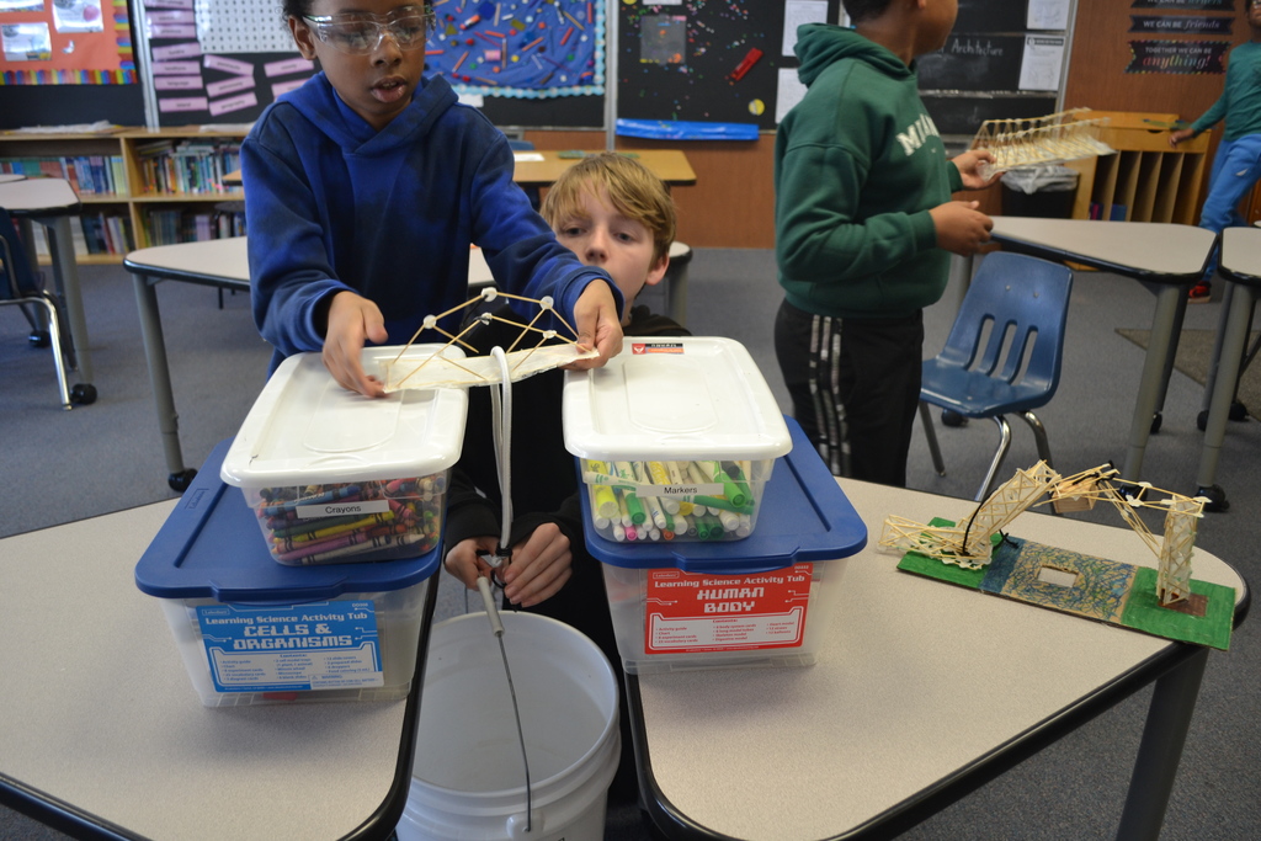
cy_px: 420
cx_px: 630
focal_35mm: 30
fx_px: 1051
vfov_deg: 43.6
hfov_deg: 61.9
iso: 450
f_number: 3.8
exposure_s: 1/60
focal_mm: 20
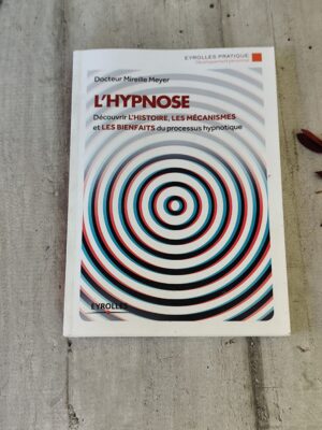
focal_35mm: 46
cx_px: 161
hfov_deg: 31.5
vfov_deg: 41.2
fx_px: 571
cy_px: 215
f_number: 1.65
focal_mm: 6.19
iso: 200
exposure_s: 1/50
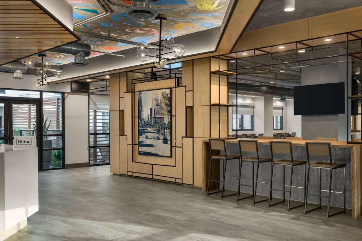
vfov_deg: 36.9
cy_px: 120
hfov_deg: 53.1
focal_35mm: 36
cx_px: 181
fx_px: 362
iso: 400
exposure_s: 1/8
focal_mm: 24
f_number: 8
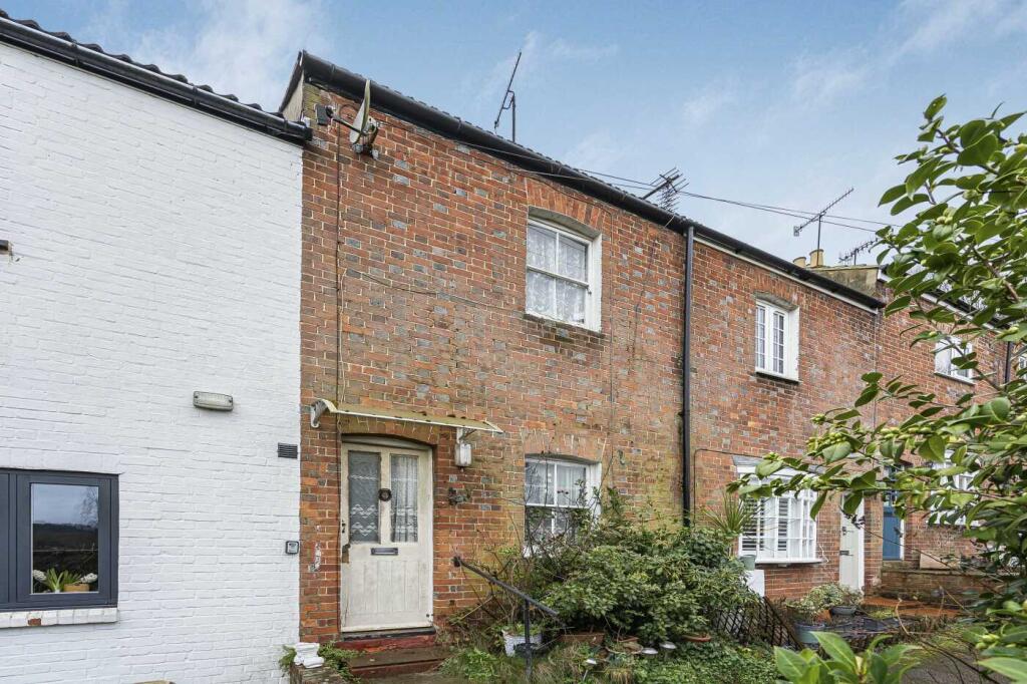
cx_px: 514
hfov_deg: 96.8
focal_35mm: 16
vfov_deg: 73.7
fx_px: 456
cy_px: 342
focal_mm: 16
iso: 640
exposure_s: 1/125
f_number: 8
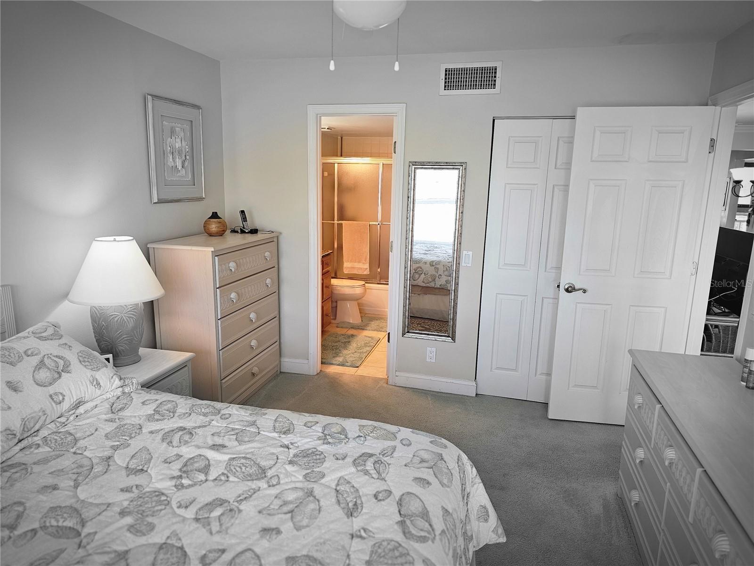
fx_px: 501
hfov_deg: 73.9
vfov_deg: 58.9
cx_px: 377
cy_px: 283
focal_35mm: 23
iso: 160
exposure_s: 1/120
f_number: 1.7
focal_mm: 6.3
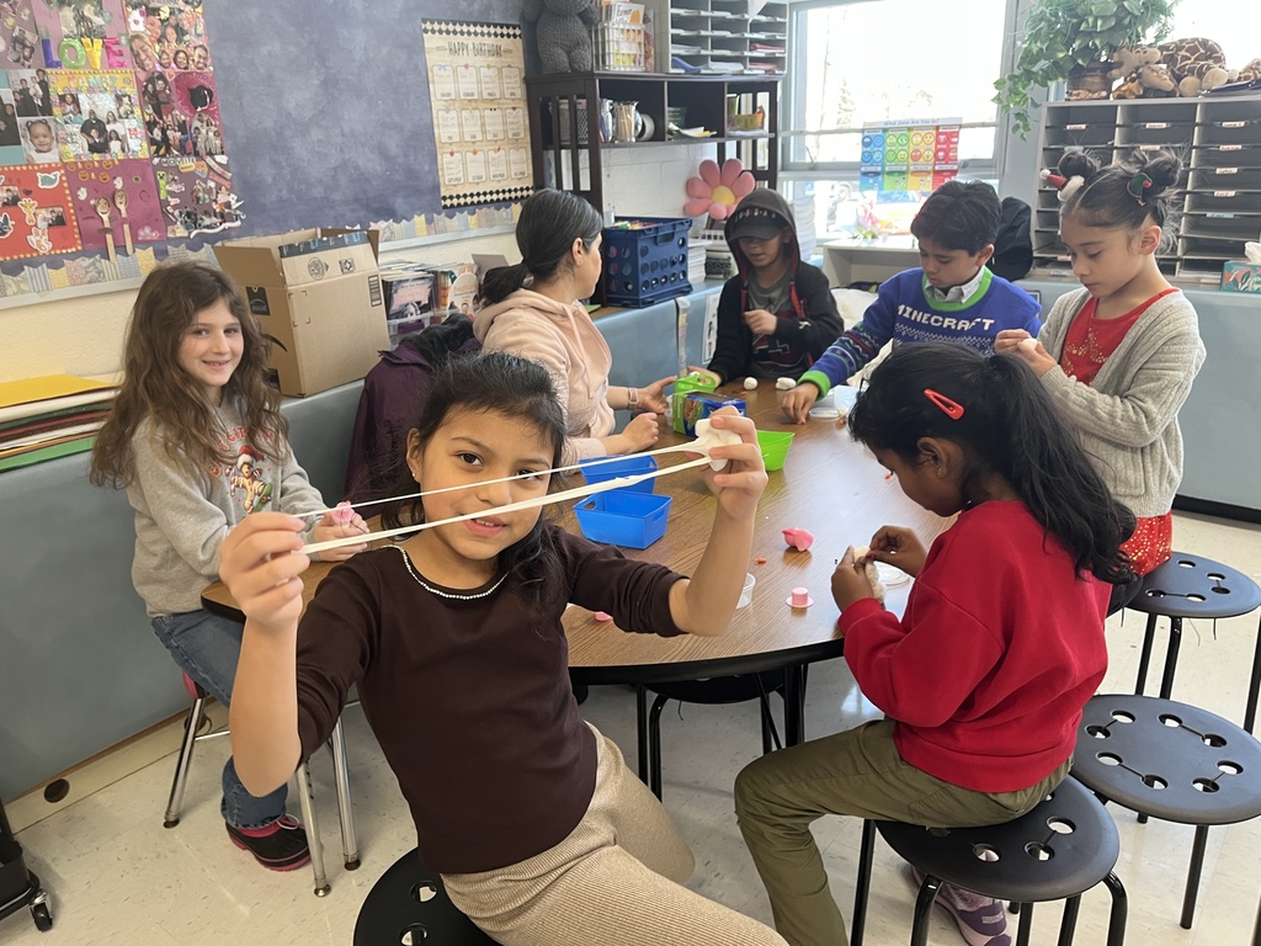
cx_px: 630
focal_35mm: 26
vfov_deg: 53.1
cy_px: 473
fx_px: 947
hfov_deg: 67.3
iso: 125
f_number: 1.6
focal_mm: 5.1
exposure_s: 1/60
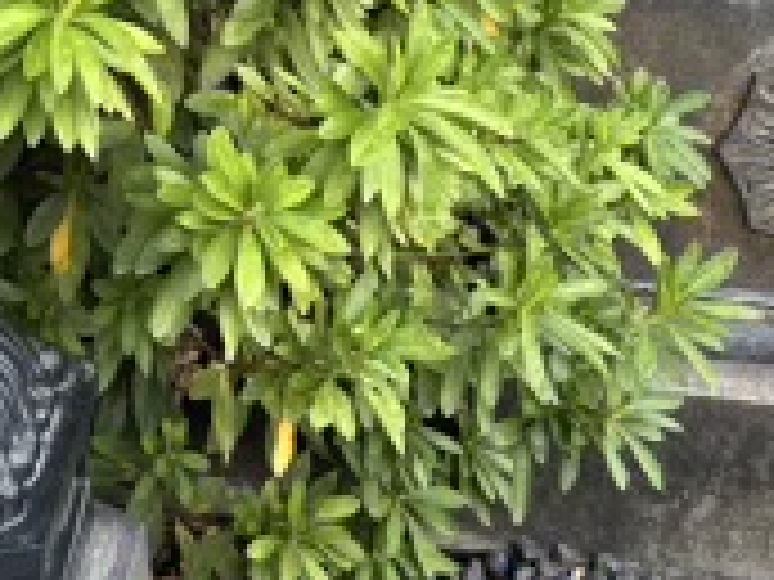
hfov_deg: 17.3
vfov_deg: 13.1
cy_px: -344
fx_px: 2370
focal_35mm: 106
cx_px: -270
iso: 40
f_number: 1.6
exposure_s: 1/121
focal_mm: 5.96
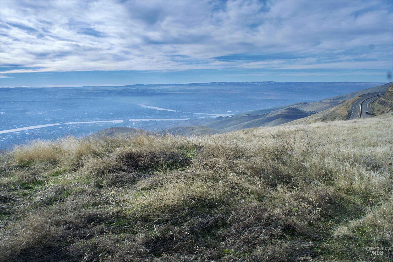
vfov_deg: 46.4
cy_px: 131
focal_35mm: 28
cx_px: 196
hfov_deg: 65.5
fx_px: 306
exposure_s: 1/8000
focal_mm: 28
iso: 1250
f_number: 5.6
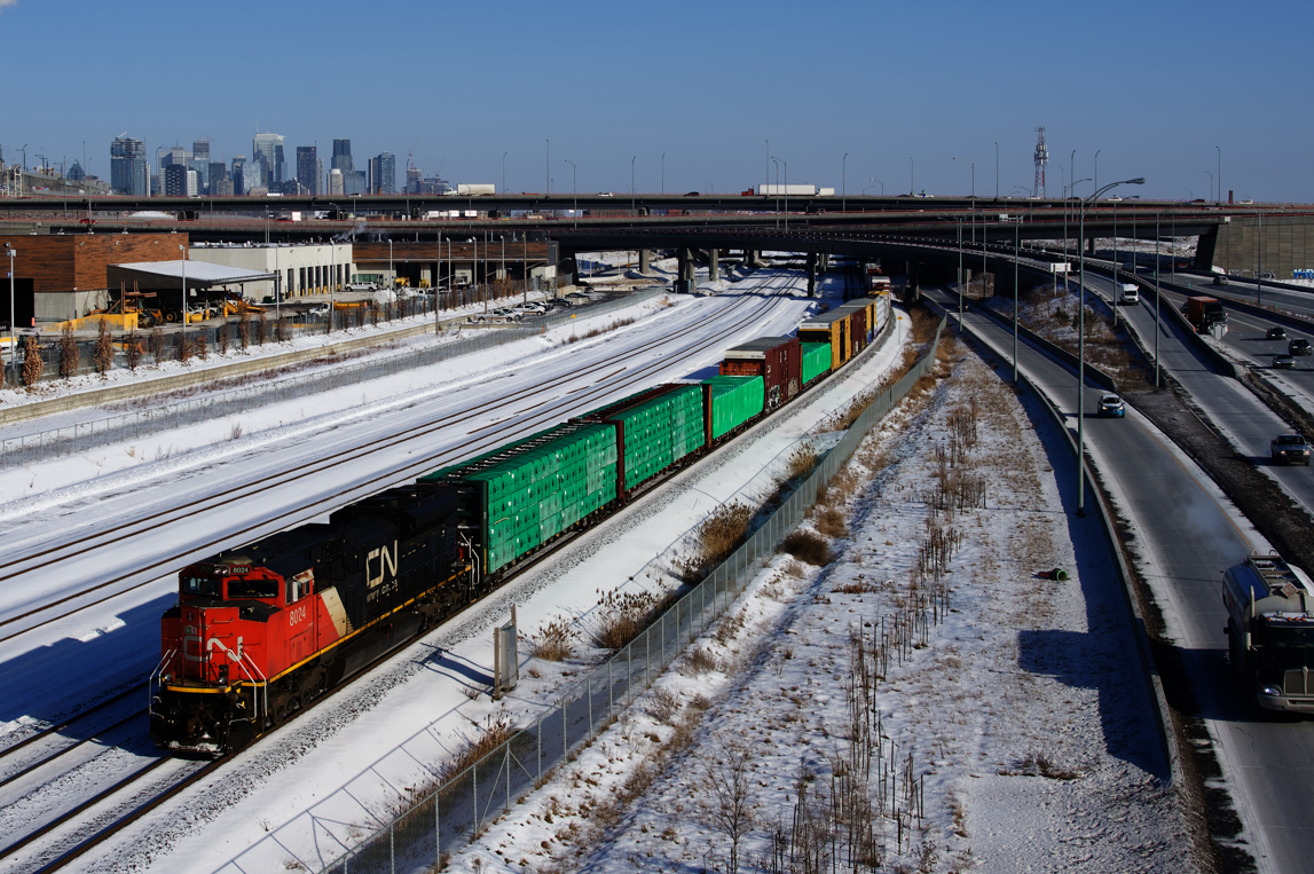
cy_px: 400
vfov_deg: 28.0
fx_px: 1751
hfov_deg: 41.1
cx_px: 584
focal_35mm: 48
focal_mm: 43
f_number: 8
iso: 250
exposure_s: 1/800
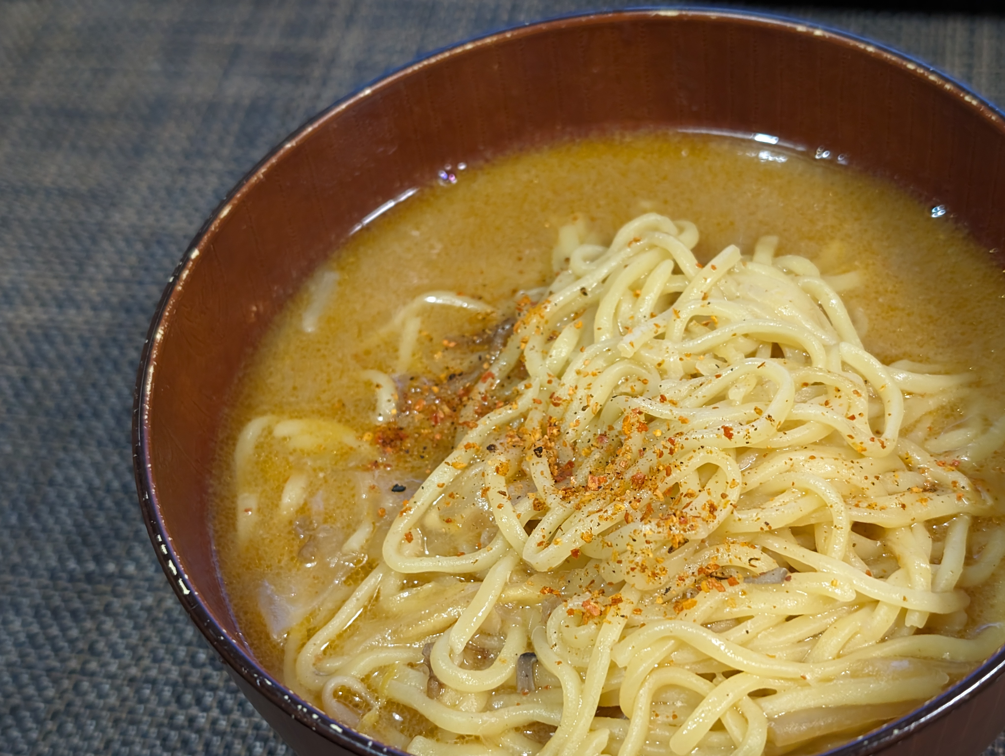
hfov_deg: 38.9
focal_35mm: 49
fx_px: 1425
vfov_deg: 29.7
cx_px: 502
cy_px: 378
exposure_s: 1/47.1
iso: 601
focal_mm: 6.9
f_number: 1.68
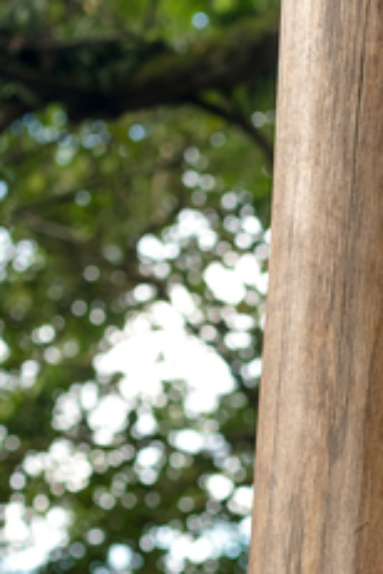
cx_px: 547
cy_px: 707
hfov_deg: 7.4
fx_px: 2904
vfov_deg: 11.1
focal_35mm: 182
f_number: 3.2
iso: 250
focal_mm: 35
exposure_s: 1/250
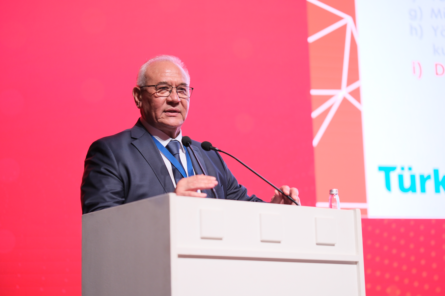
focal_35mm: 84
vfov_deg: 16.3
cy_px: 148
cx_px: 222
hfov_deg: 24.2
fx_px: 1038
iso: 640
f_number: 1.2
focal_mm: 56
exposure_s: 1/250
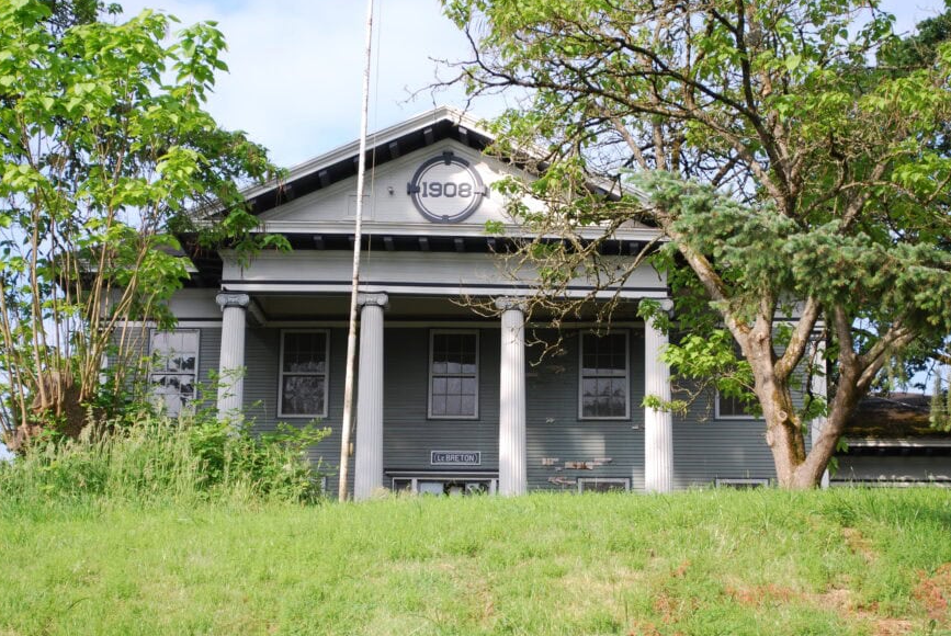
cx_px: 441
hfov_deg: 23.9
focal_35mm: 85
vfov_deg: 16.1
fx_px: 2248
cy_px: 327
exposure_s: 1/160
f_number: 6.3
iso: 100
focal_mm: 48
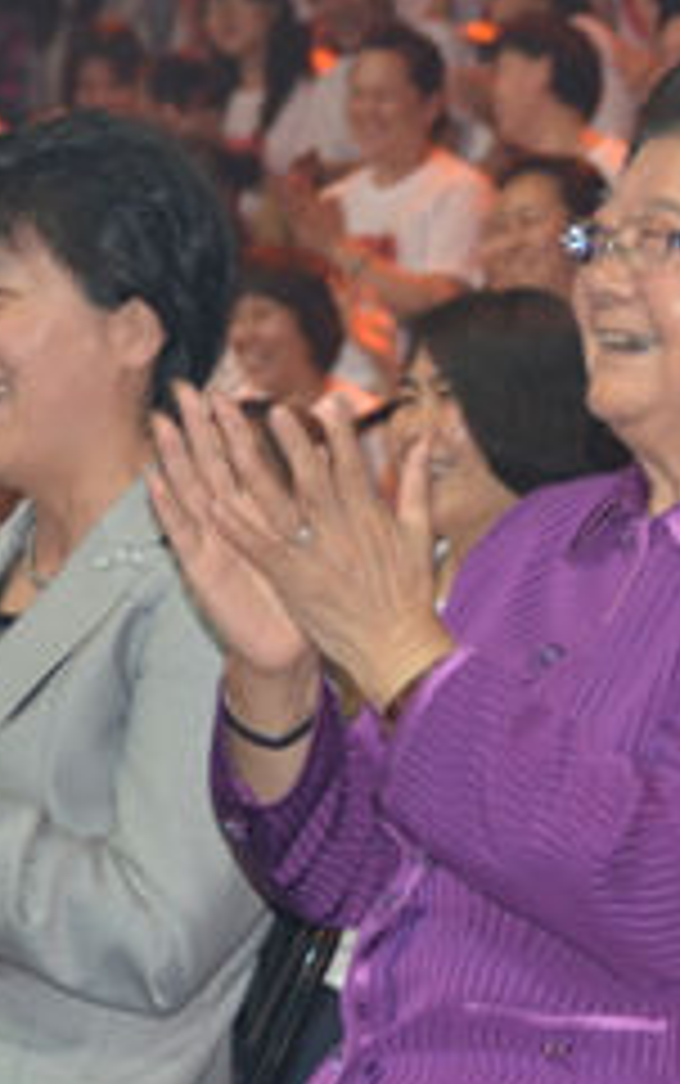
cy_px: 600
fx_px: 6748
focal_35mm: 228
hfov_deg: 5.8
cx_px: 486
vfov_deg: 9.2
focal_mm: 60
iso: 800
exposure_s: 1/60
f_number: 4.8
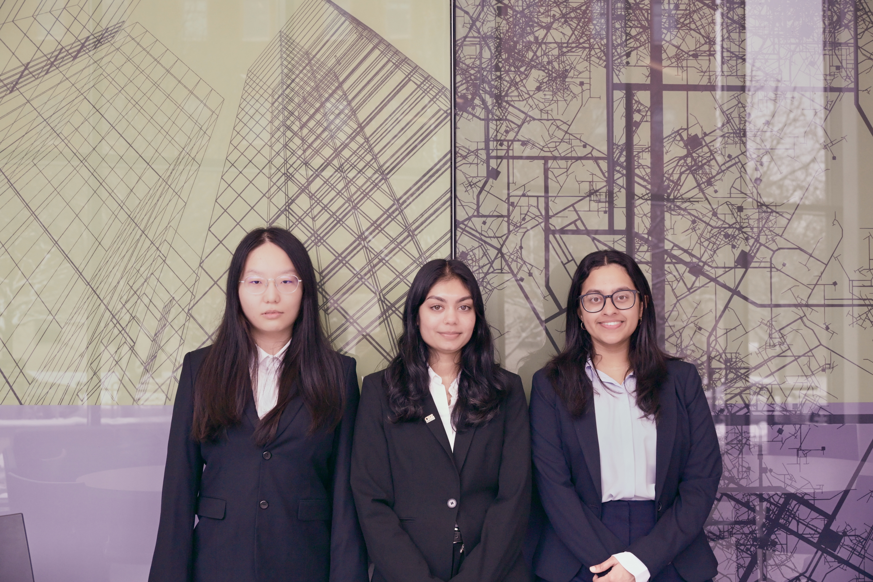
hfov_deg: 41.1
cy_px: 291
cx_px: 436
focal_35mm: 48
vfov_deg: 28.1
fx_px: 1164
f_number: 5.6
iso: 2000
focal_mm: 48
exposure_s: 1/320
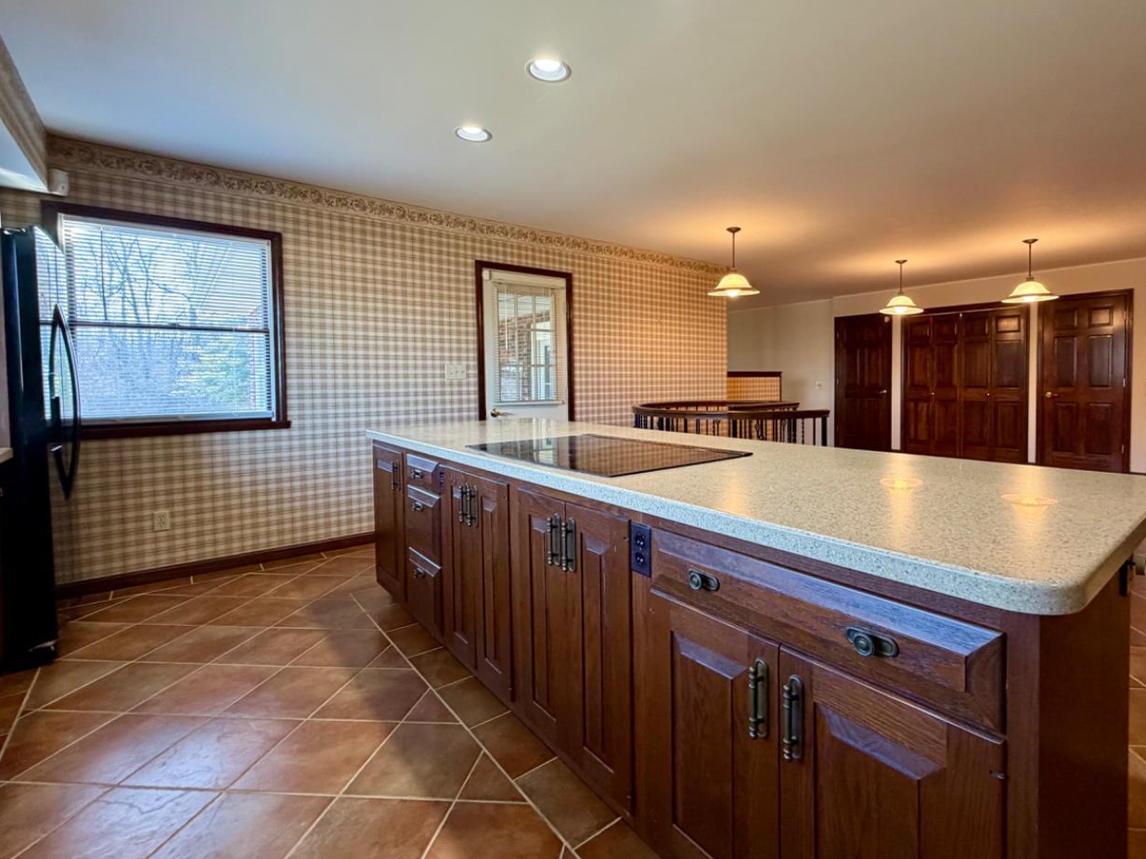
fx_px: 563
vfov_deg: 74.6
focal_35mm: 17
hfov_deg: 90.4
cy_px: 395
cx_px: 661
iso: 250
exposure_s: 1/60
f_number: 2.2
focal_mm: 2.22
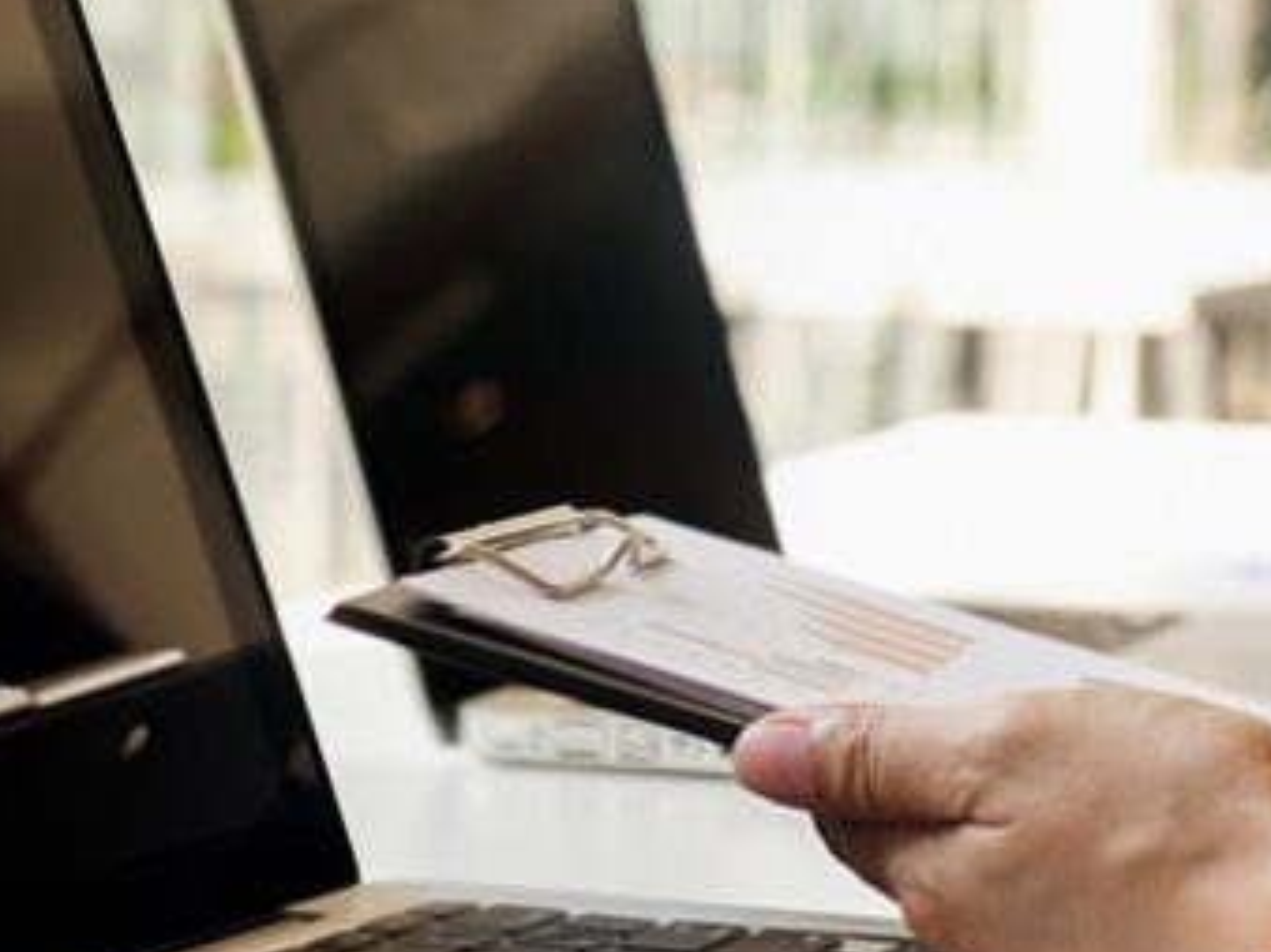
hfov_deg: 14.7
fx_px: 4882
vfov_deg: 11.1
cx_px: 1065
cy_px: 761
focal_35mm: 133
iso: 400
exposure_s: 1/180
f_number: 4.5
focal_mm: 40.7
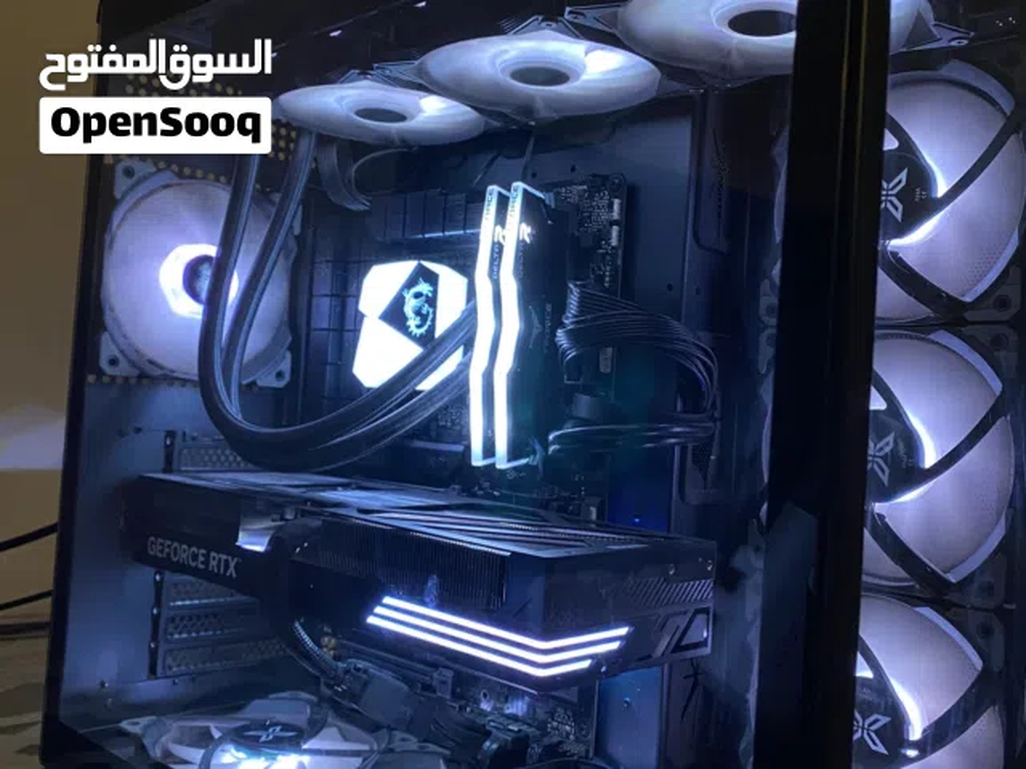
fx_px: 771
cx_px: 513
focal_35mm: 26
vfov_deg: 53.1
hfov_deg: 67.3
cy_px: 384
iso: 500
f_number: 1.8
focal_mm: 4.25
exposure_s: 1/58
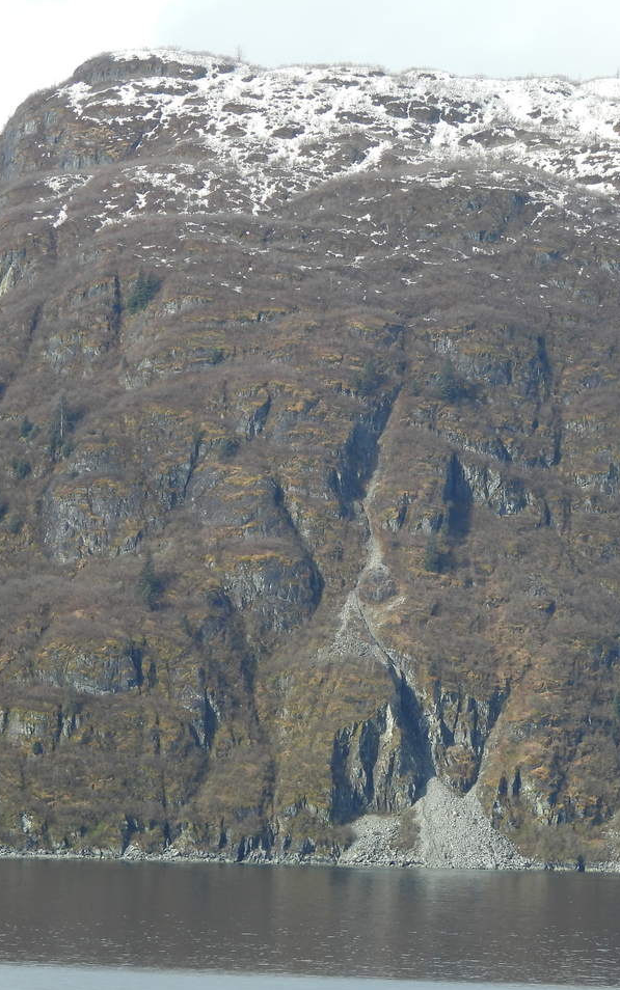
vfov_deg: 8.0
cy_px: 496
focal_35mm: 263
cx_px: 441
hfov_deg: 5.0
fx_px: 7104
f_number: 4.5
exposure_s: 1/400
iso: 100
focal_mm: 33
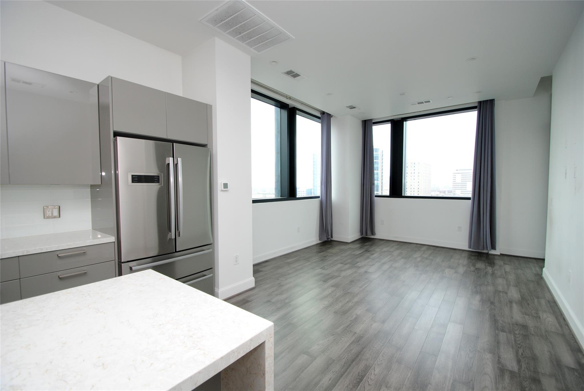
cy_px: 196
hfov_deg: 100.3
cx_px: 292
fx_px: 244
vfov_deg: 77.5
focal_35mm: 15
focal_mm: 10
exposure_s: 1/80
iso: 200
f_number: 4.5
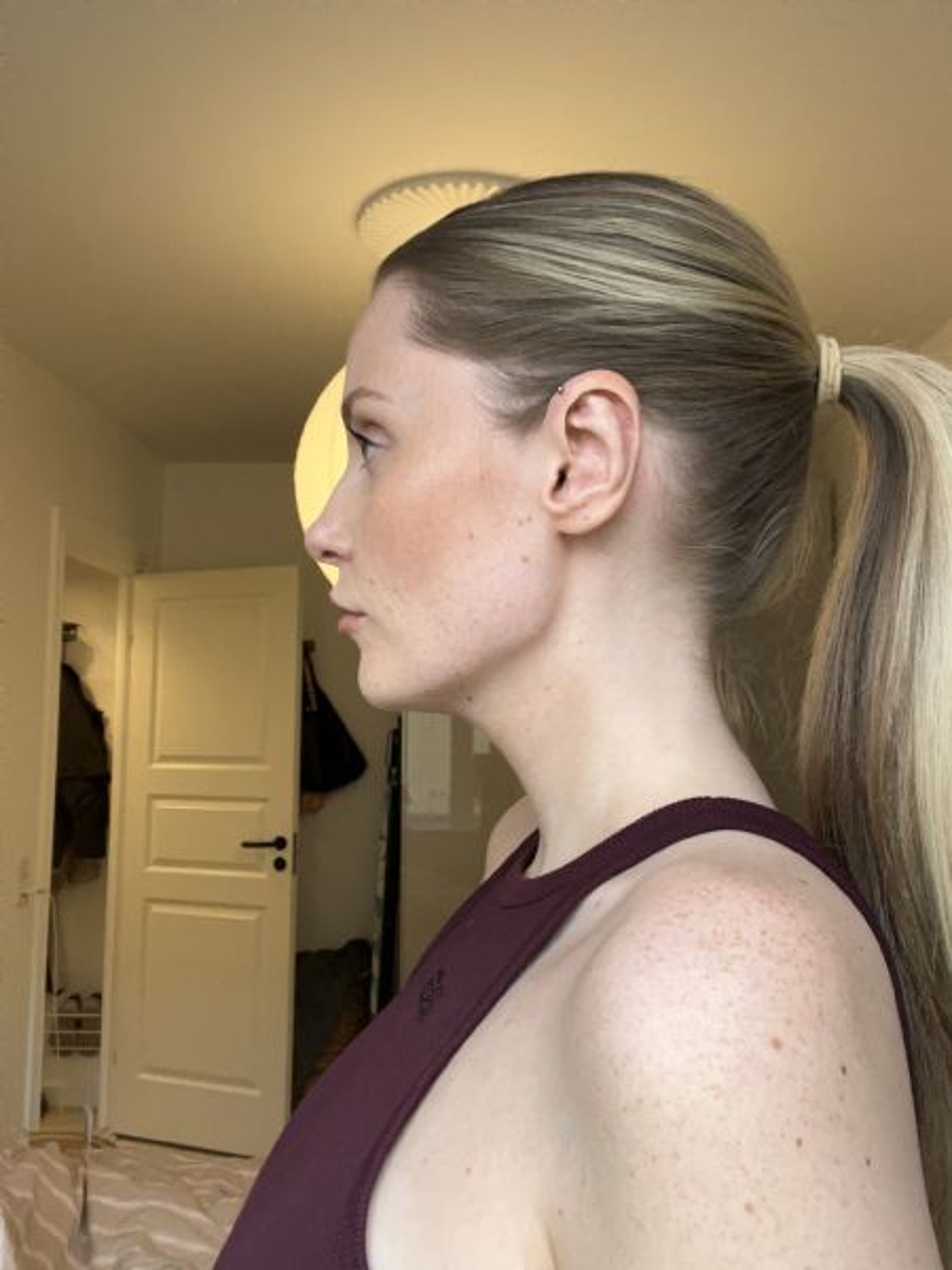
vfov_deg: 60.0
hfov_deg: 46.8
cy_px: 635
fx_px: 1100
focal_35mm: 30
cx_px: 476
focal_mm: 2.71
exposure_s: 1/60
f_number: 2.2
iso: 125
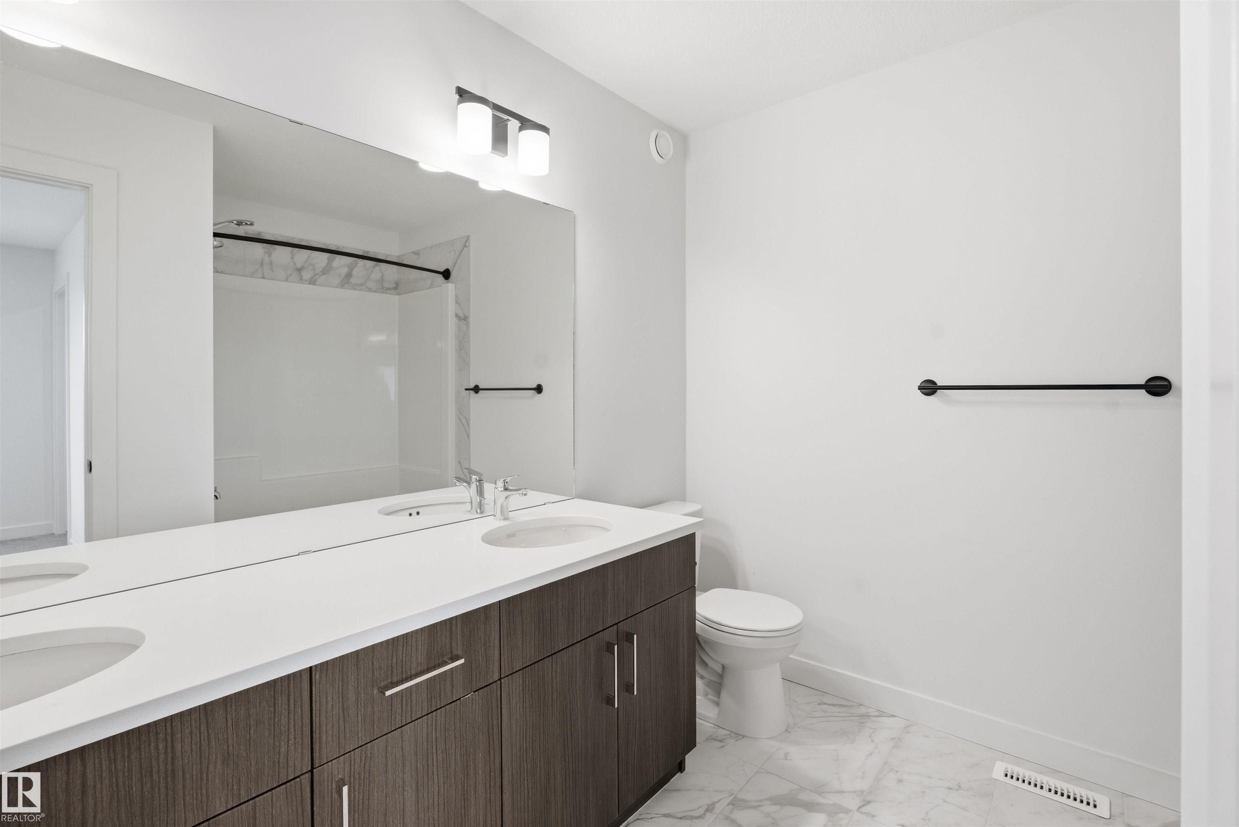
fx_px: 551
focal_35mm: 16
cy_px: 414
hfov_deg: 96.7
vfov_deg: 73.8
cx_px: 620
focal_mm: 16
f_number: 7.1
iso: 400
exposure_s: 1/200
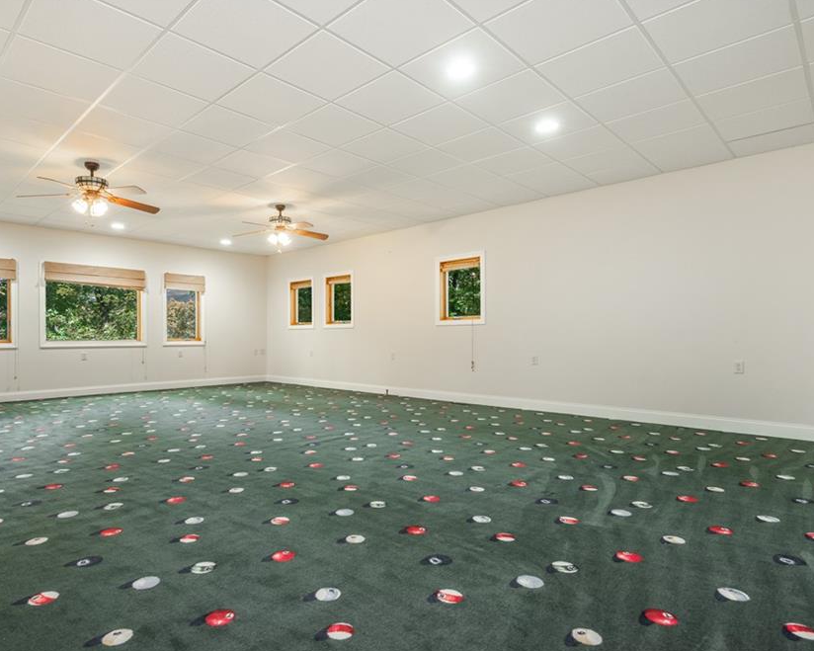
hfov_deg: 77.1
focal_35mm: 21
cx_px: 345
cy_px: 330
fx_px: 506
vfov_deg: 65.5
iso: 800
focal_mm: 18
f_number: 8
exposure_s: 1/8
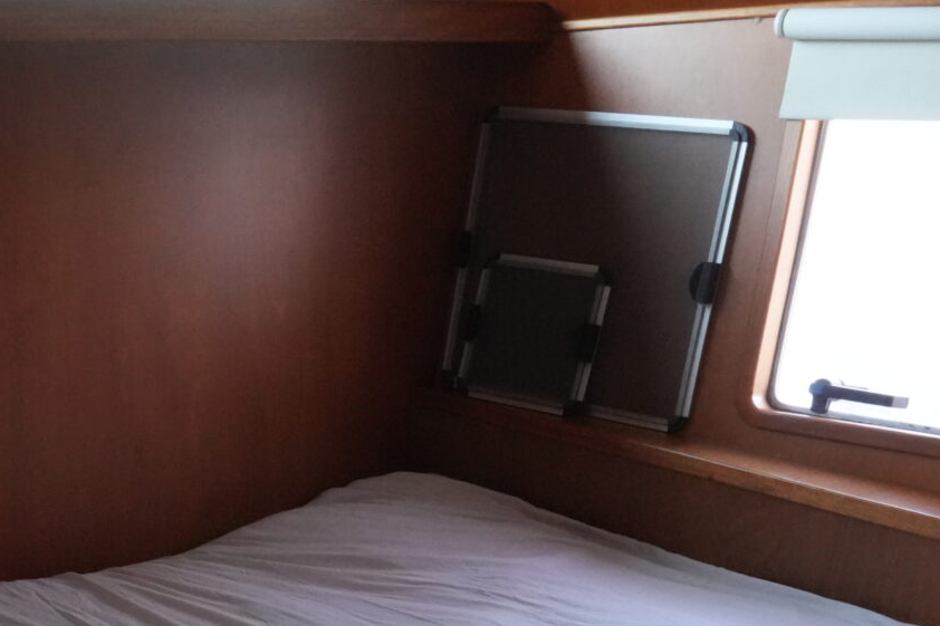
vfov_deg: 22.3
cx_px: 200
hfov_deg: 34.1
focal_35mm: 57
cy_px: 711
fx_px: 1488
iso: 4000
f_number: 16
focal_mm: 16
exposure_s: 1/20
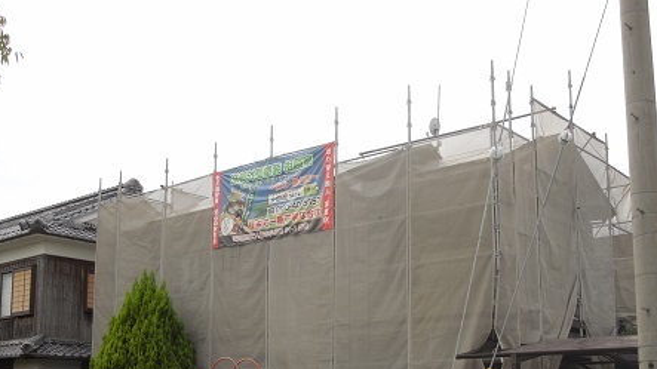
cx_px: 351
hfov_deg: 42.9
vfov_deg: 24.6
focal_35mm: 48
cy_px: 275
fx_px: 836
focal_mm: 7
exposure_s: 1/500
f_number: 3.8
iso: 100
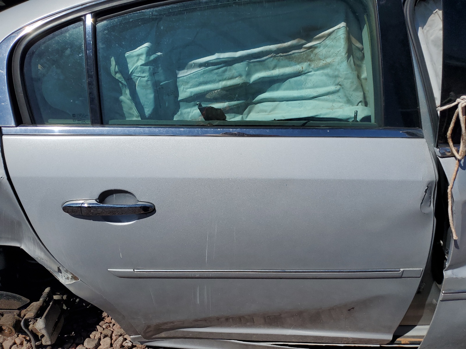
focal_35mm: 26
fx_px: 350
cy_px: 174
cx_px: 233
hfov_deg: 67.3
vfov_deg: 53.1
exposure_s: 1/10000
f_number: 1.5
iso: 50
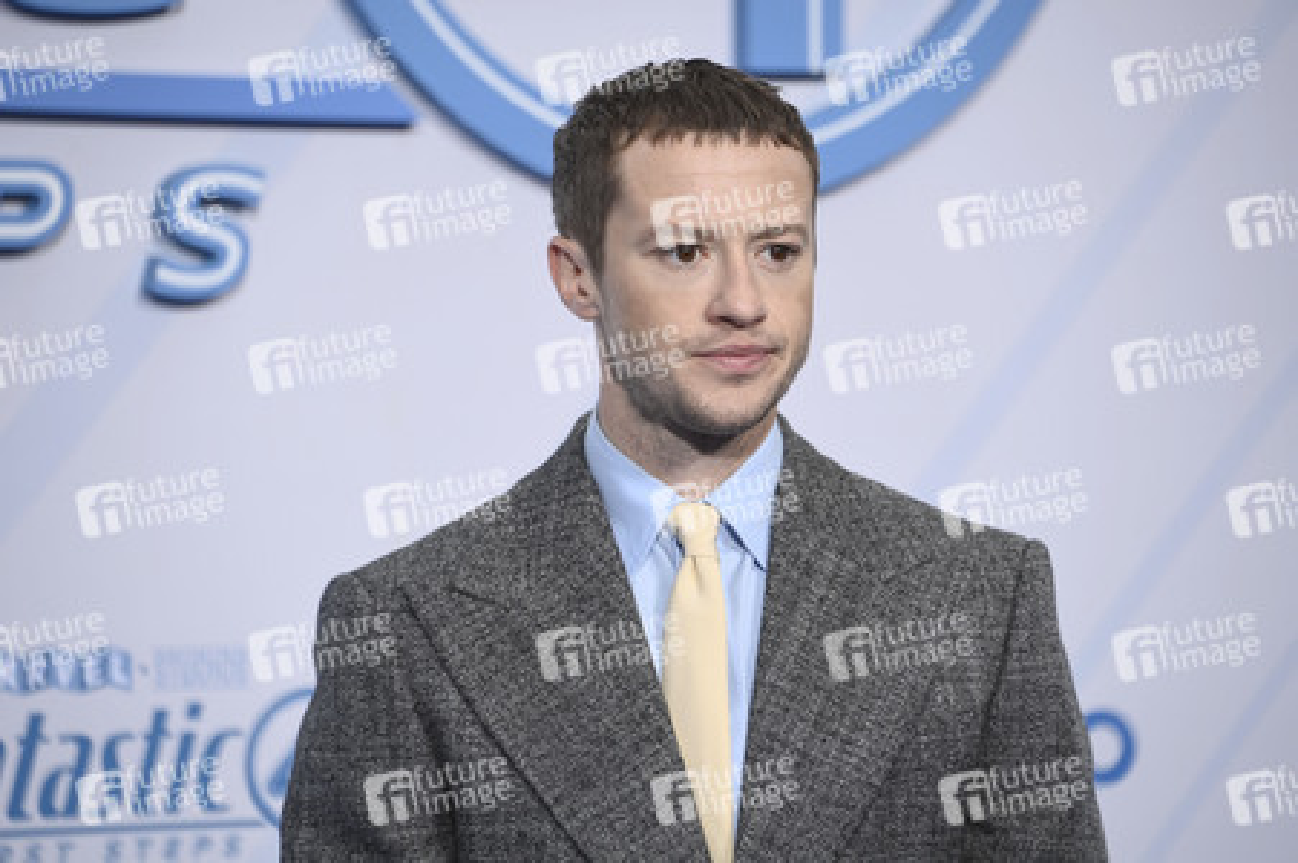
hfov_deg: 6.9
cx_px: 649
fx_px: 10808
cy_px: 432
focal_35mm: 300
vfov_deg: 4.6
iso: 400
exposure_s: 1/200
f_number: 5.6
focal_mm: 300
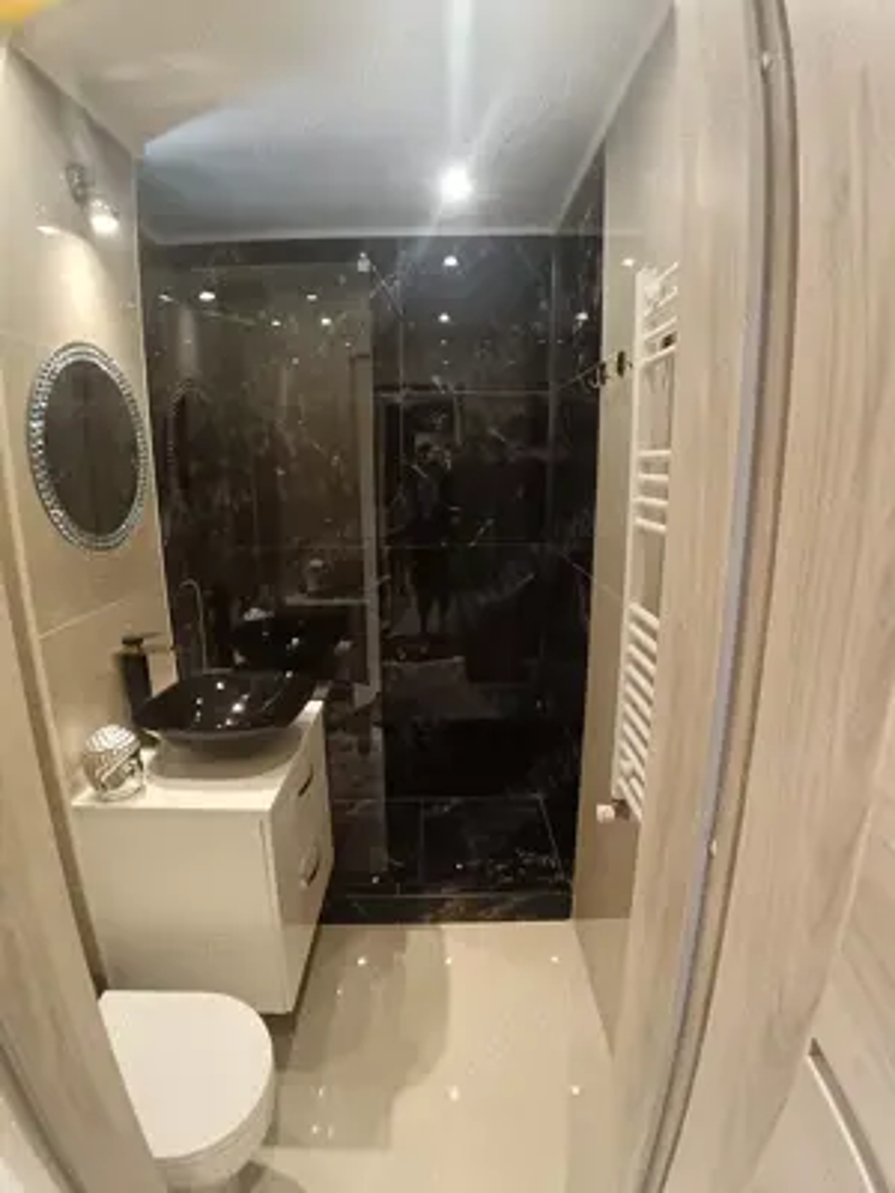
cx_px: 448
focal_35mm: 17
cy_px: 596
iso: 669
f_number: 2.2
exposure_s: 1/33.3
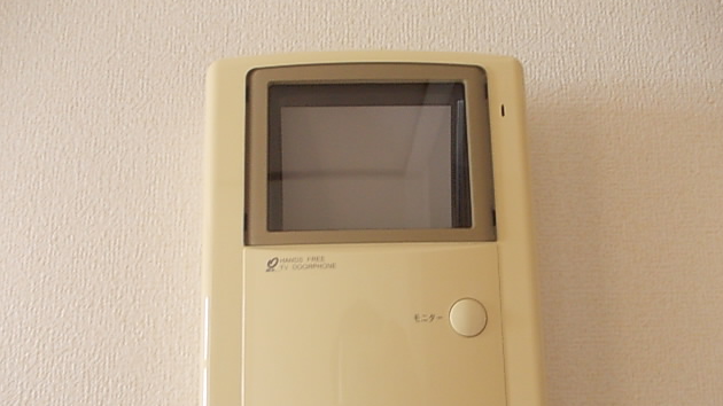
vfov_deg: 37.3
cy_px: 272
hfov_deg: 62.6
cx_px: 366
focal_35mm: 31
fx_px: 594
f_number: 2.7
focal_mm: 4
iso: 200
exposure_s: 1/25
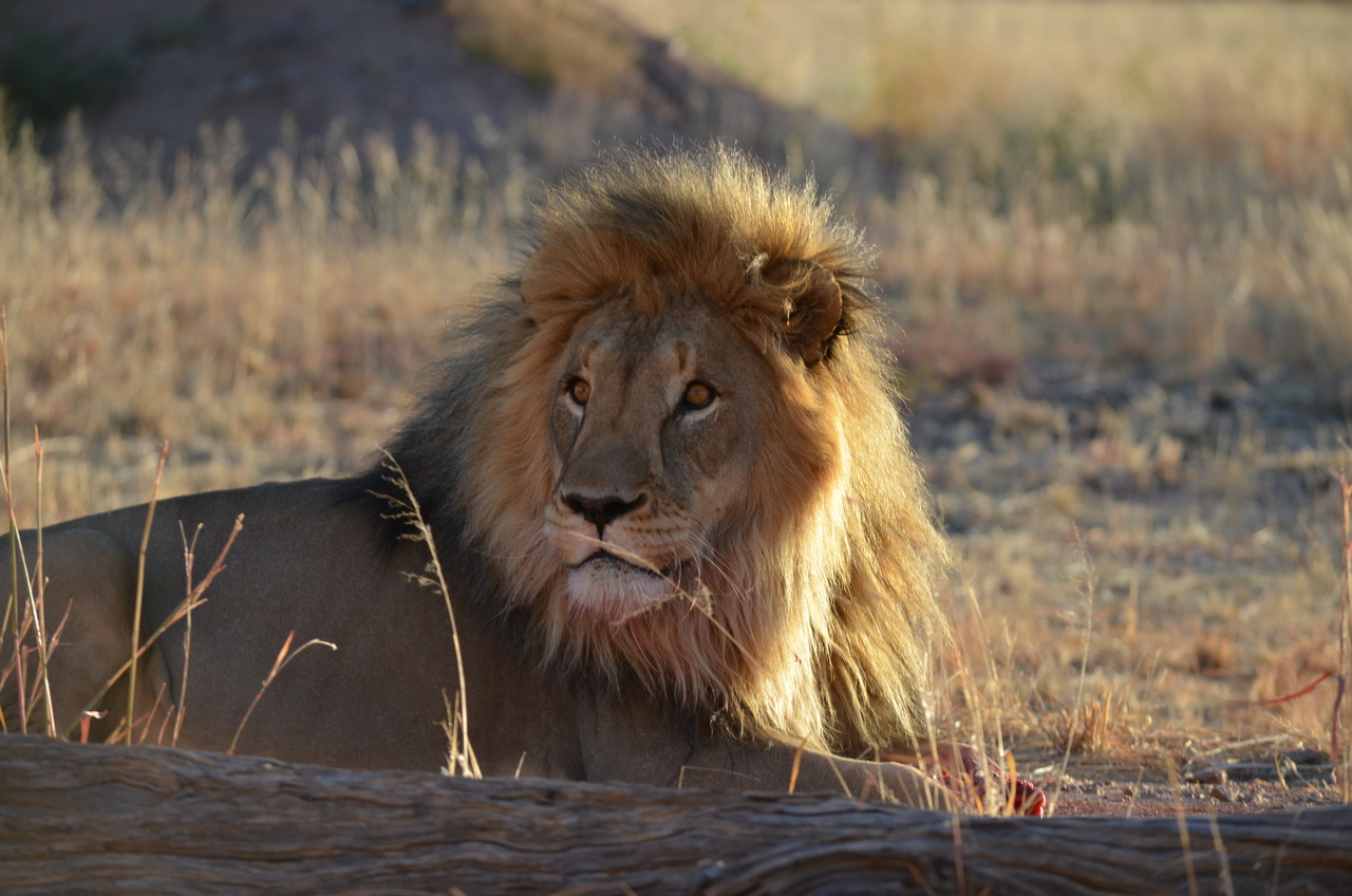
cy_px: 448
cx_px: 676
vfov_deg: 5.4
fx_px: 9558
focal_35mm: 255
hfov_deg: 8.1
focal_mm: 170
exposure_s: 1/500
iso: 360
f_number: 5.6
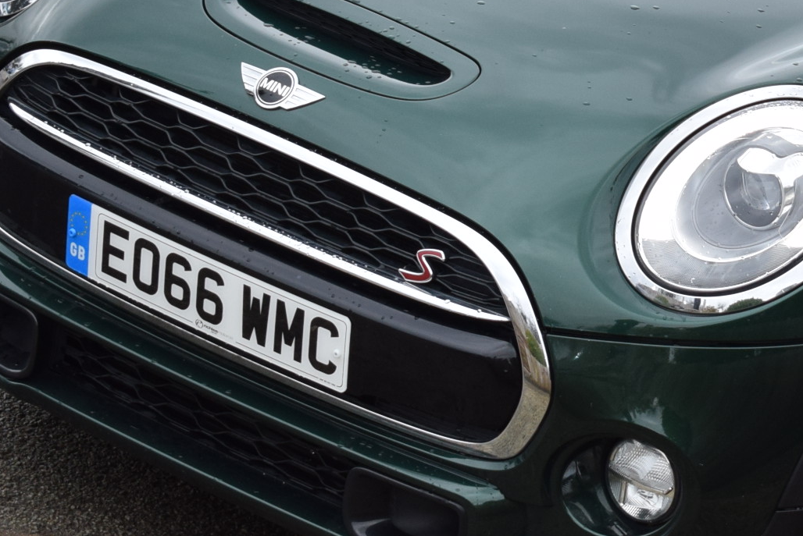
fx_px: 5067
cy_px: -2
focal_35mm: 227
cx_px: 887
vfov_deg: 6.0
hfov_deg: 9.0
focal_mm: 52
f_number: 7.1
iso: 400
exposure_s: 1/200
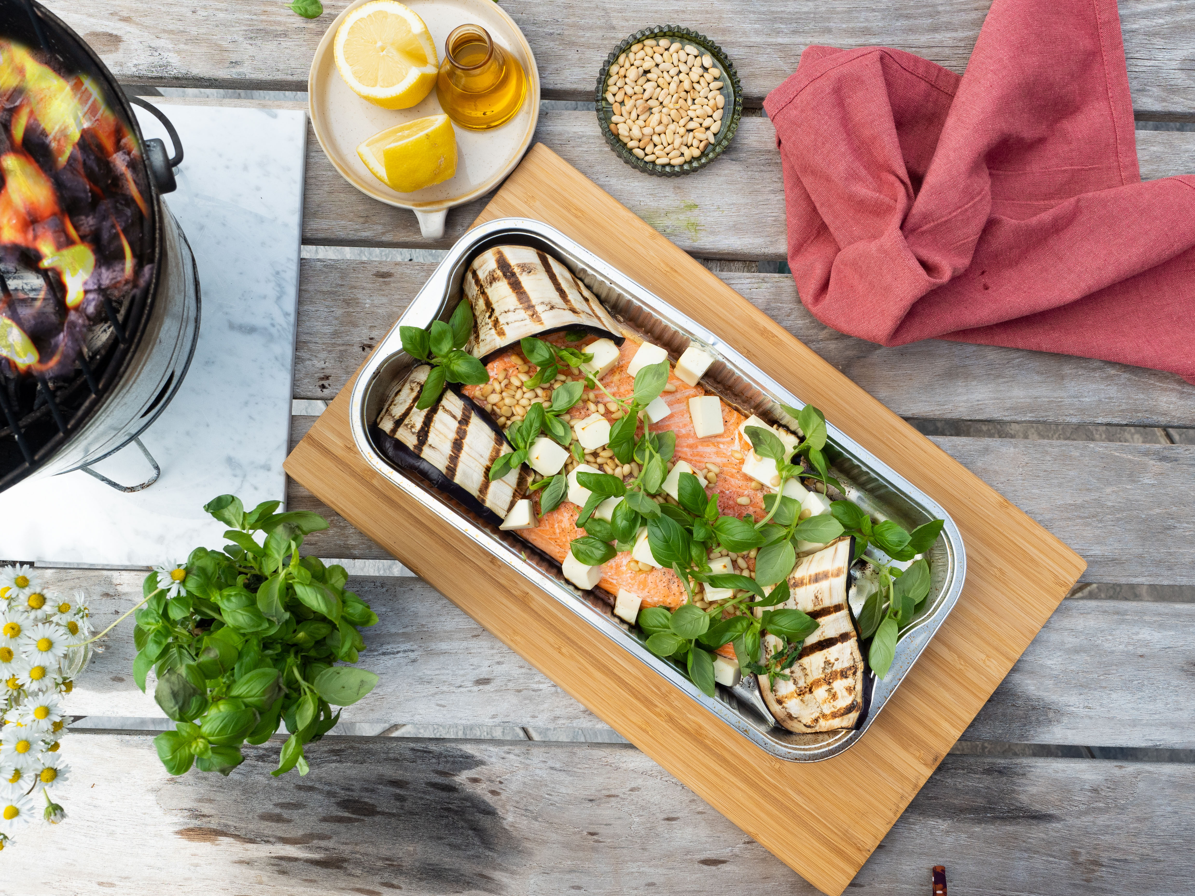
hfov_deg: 56.8
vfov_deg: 44.2
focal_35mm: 32
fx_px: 1105
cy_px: 448
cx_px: 598
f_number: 5.6
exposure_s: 1/640
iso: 250
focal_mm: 16
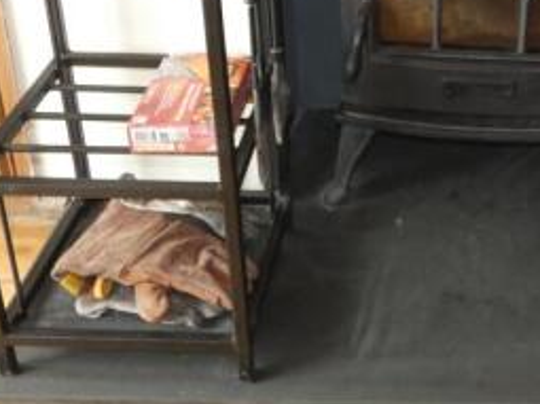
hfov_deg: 28.7
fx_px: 998
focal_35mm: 64
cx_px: 518
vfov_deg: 22.3
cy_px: 24
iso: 500
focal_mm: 5
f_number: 3.2
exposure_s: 1/60
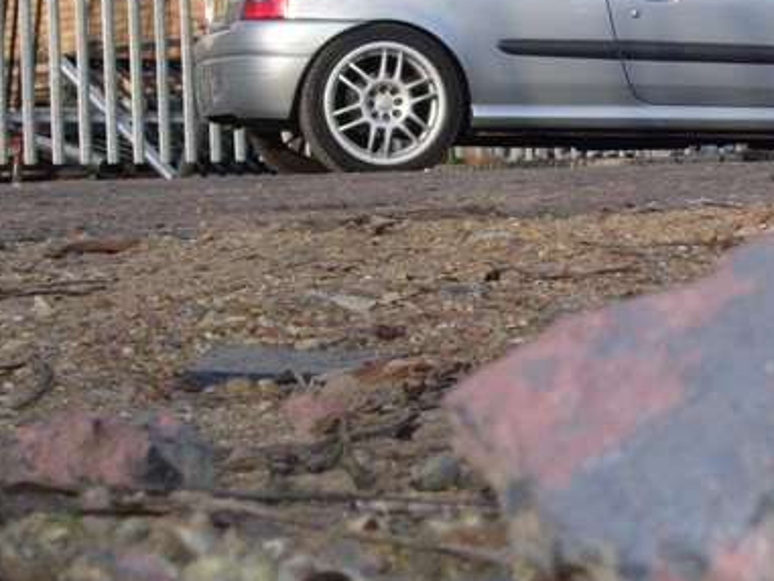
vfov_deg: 14.5
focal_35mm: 102
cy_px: 165
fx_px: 2281
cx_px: 733
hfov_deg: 18.8
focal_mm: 7.8
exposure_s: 1/249
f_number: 4.8
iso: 79
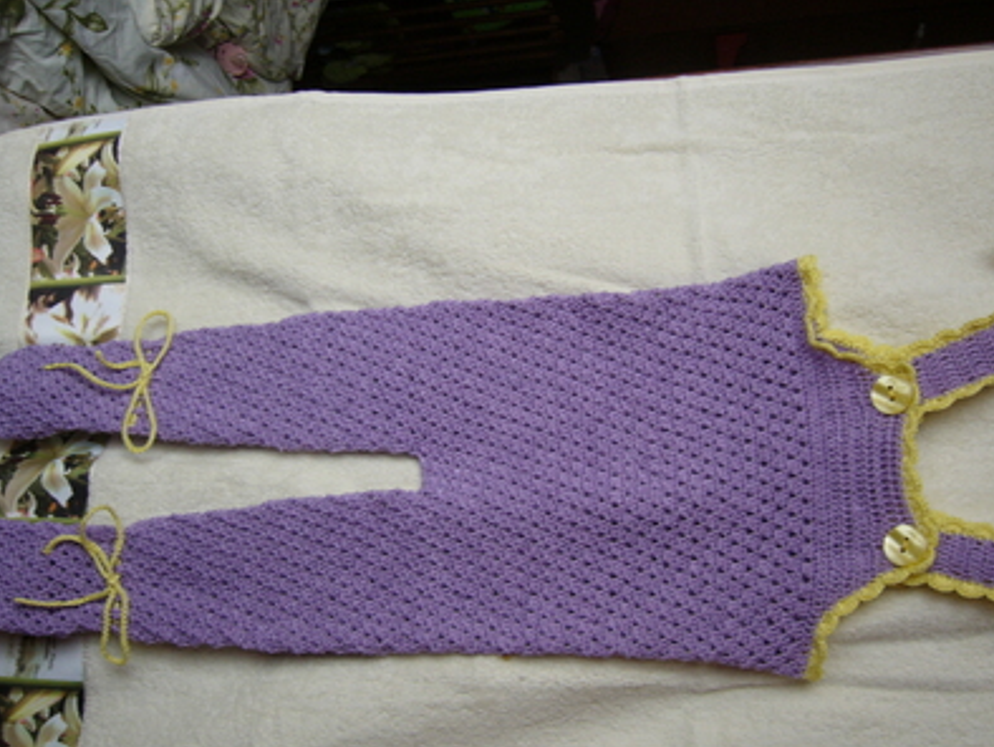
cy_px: 406
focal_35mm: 40
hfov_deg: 46.7
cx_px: 547
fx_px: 1149
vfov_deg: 36.0
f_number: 2.8
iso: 100
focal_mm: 5.8
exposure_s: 1/25
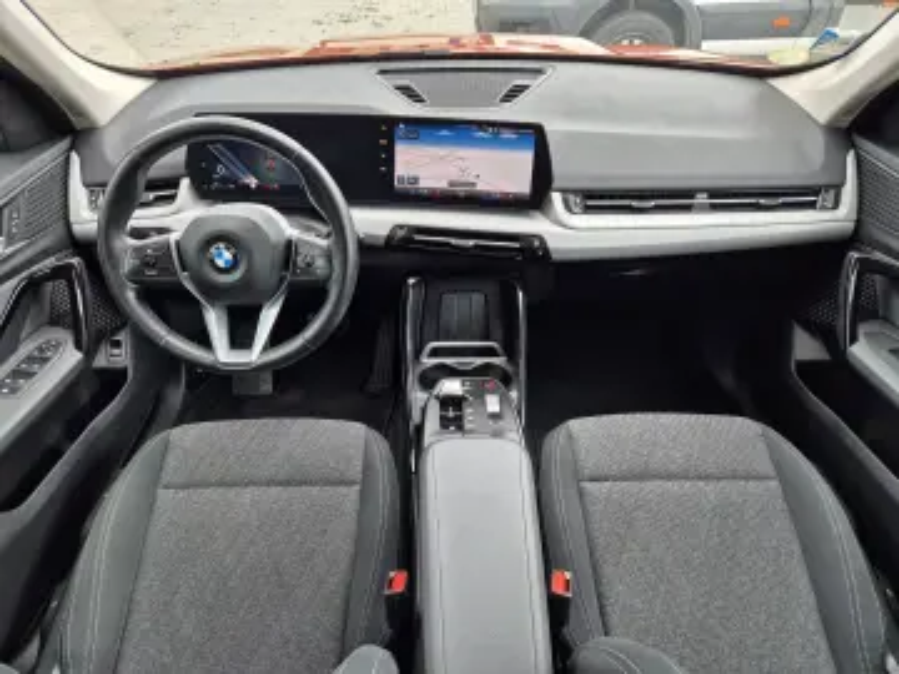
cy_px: 337
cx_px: 450
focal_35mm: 23
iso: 80
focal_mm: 5.4
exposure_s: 1/180
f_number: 1.8
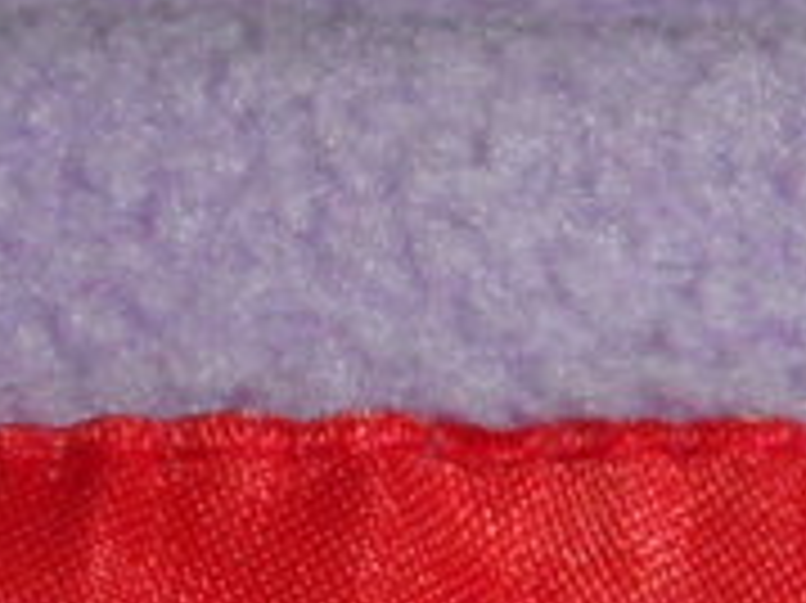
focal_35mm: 179
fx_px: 4165
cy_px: 945
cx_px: 389
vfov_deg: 8.1
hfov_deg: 11.1
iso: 100
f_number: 8.2
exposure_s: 1/10
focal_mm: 4.1
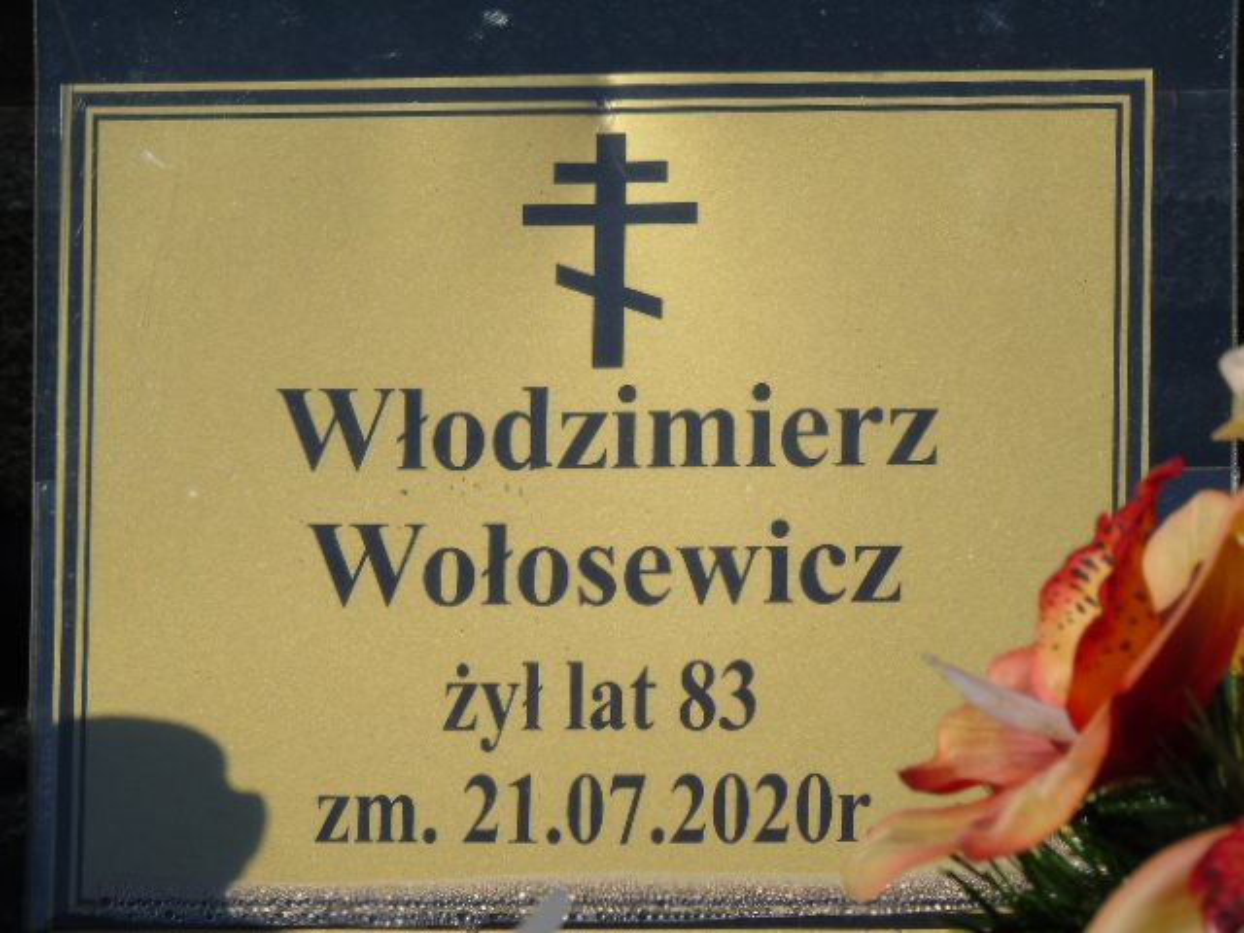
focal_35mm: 363
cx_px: 622
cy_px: 466
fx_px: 13045
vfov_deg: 4.1
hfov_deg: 5.5
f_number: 5.2
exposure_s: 1/1000
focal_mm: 65
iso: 80
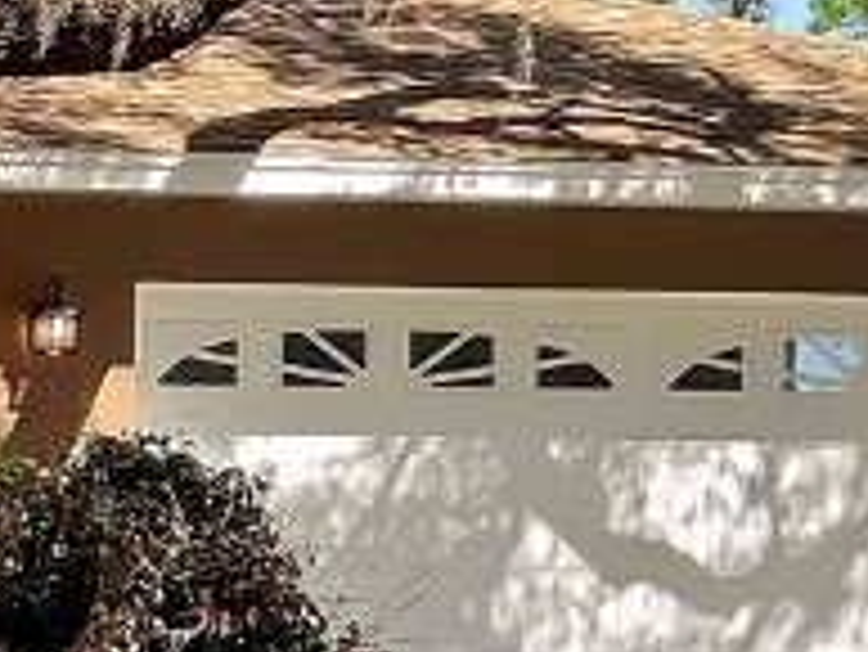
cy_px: 607
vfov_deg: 9.6
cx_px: -886
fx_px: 3864
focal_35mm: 154
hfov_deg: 11.5
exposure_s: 1/739
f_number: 1.8
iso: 16
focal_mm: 3
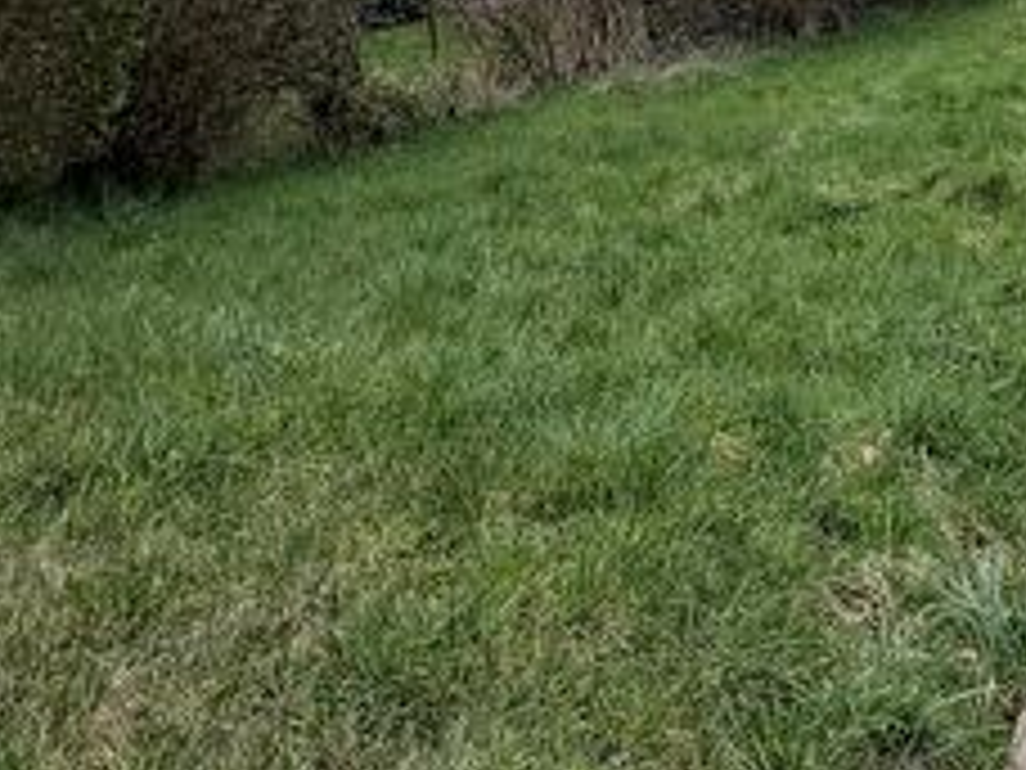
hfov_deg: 39.4
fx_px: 1274
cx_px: 994
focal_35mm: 43
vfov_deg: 30.4
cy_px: -56
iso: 25
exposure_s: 1/770
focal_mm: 2.22
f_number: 2.2
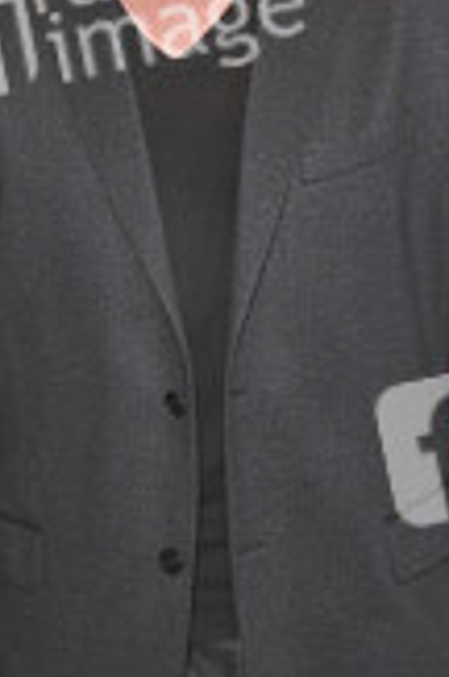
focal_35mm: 160
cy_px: 220
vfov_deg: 12.8
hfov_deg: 8.5
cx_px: 212
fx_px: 3006
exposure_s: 1/320
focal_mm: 65
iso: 2000
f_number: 6.3
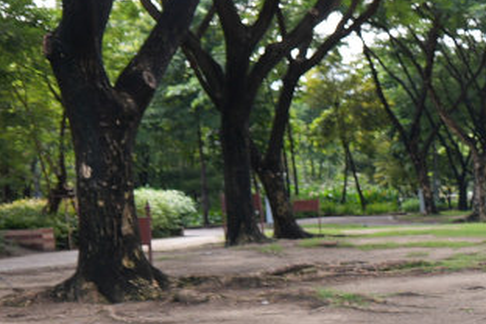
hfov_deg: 19.4
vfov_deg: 16.4
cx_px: 847
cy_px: 298
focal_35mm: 82
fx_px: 1107
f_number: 2.8
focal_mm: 16
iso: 100
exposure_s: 1/250
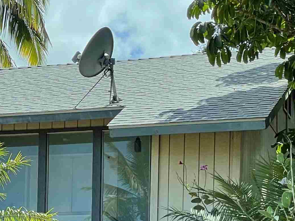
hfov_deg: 12.3
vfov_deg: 9.5
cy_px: 261
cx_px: -102
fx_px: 1321
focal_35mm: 155
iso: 25
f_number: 2
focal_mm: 6
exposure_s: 1/799
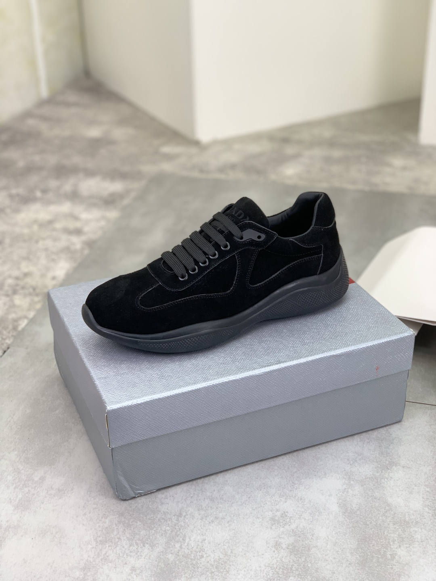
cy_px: 290
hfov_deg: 28.0
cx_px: 218
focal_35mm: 52
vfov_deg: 36.8
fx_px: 873
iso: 20
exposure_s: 1/100
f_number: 2.4
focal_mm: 6
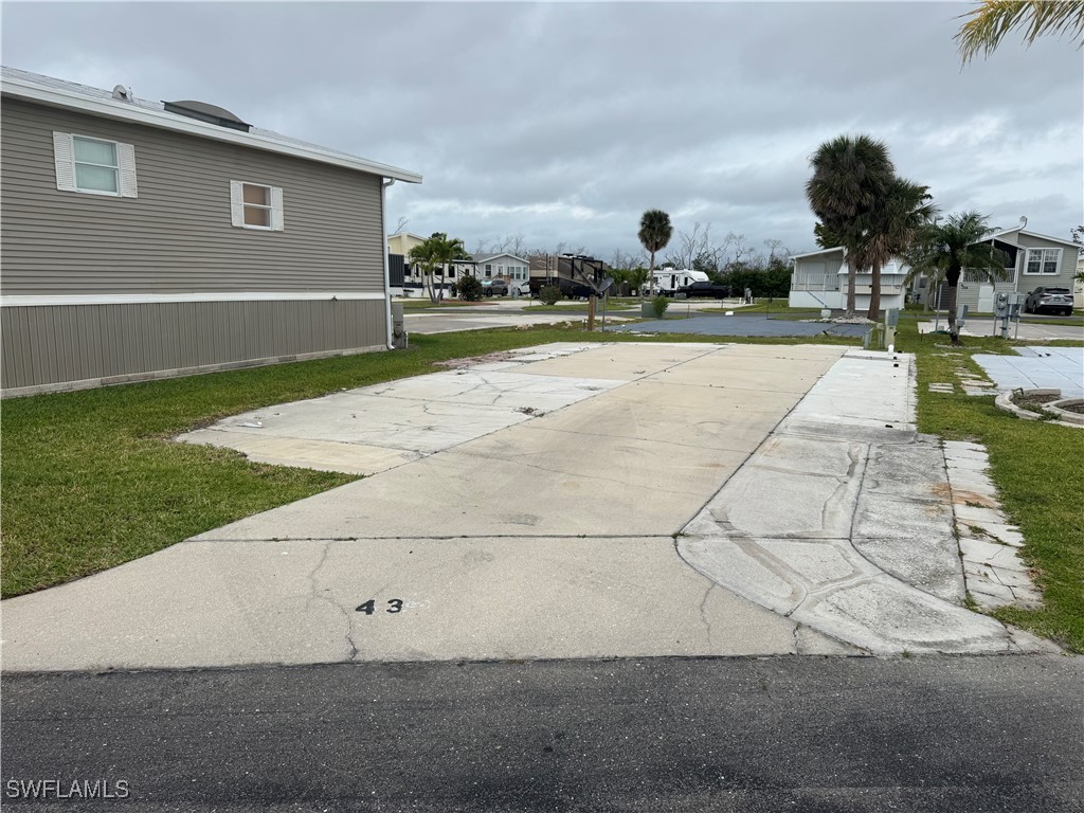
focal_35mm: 24
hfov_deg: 71.6
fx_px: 752
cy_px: 406
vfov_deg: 56.8
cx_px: 542
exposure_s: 1/1923
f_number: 1.78
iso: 80
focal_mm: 6.76
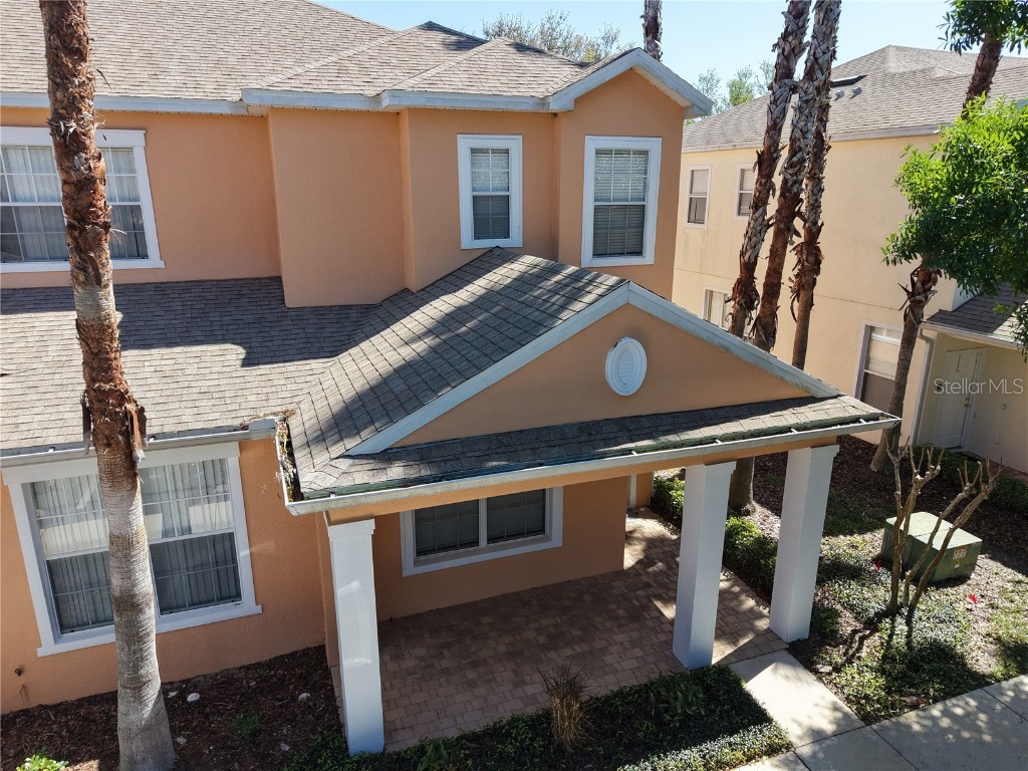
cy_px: 386
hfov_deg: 71.6
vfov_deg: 56.8
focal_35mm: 24
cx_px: 514
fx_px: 713
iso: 220
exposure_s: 1/2000
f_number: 1.8
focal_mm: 8.67
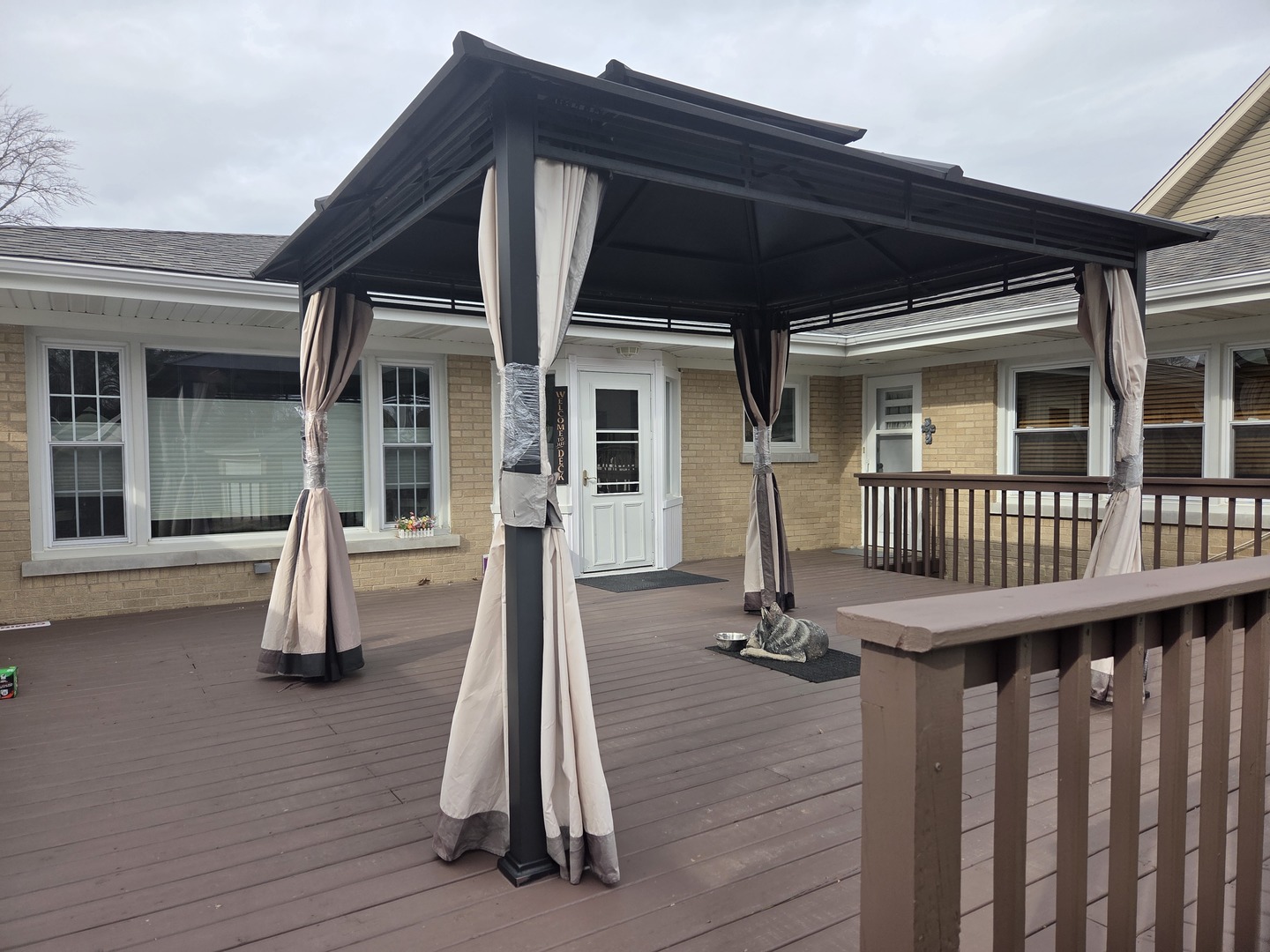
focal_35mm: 23
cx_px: 635
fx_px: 844
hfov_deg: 73.9
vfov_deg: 58.9
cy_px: 476
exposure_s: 1/2423
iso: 80
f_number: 1.8
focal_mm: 5.4
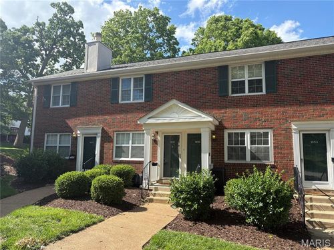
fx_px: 251
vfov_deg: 53.1
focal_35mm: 26
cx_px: 167
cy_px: 125
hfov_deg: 67.3
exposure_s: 1/1364
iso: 50
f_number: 1.6
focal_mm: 5.96
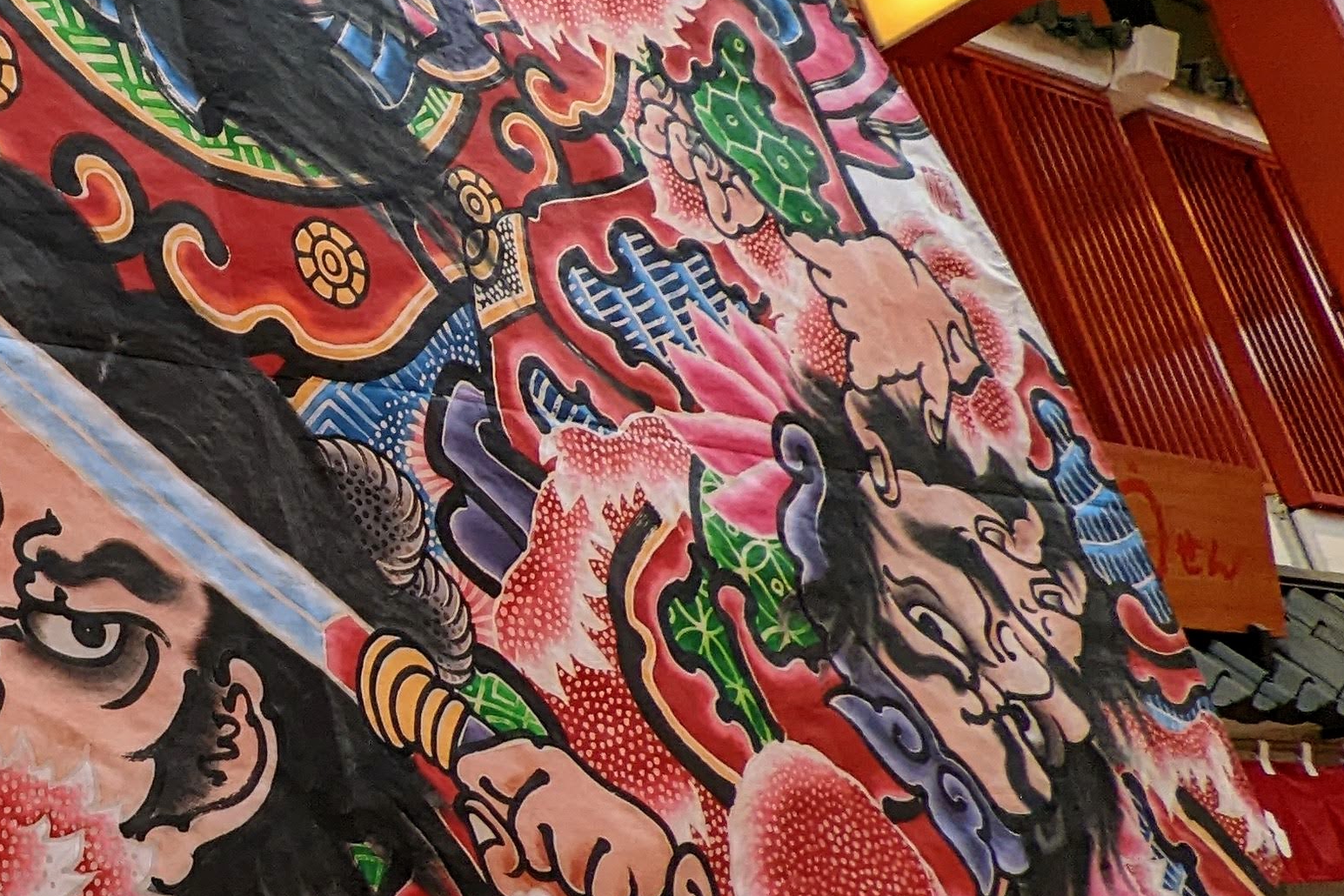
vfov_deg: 30.4
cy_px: 544
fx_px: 1643
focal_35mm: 44
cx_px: -307
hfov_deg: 34.6
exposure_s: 1/120
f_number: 2.2
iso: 176
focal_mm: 2.35
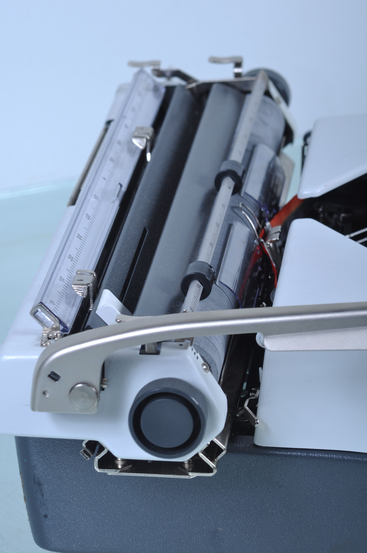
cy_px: 276
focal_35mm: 158
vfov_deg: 13.1
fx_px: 2414
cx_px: 184
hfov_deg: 8.7
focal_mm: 105
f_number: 16
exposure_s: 1/160
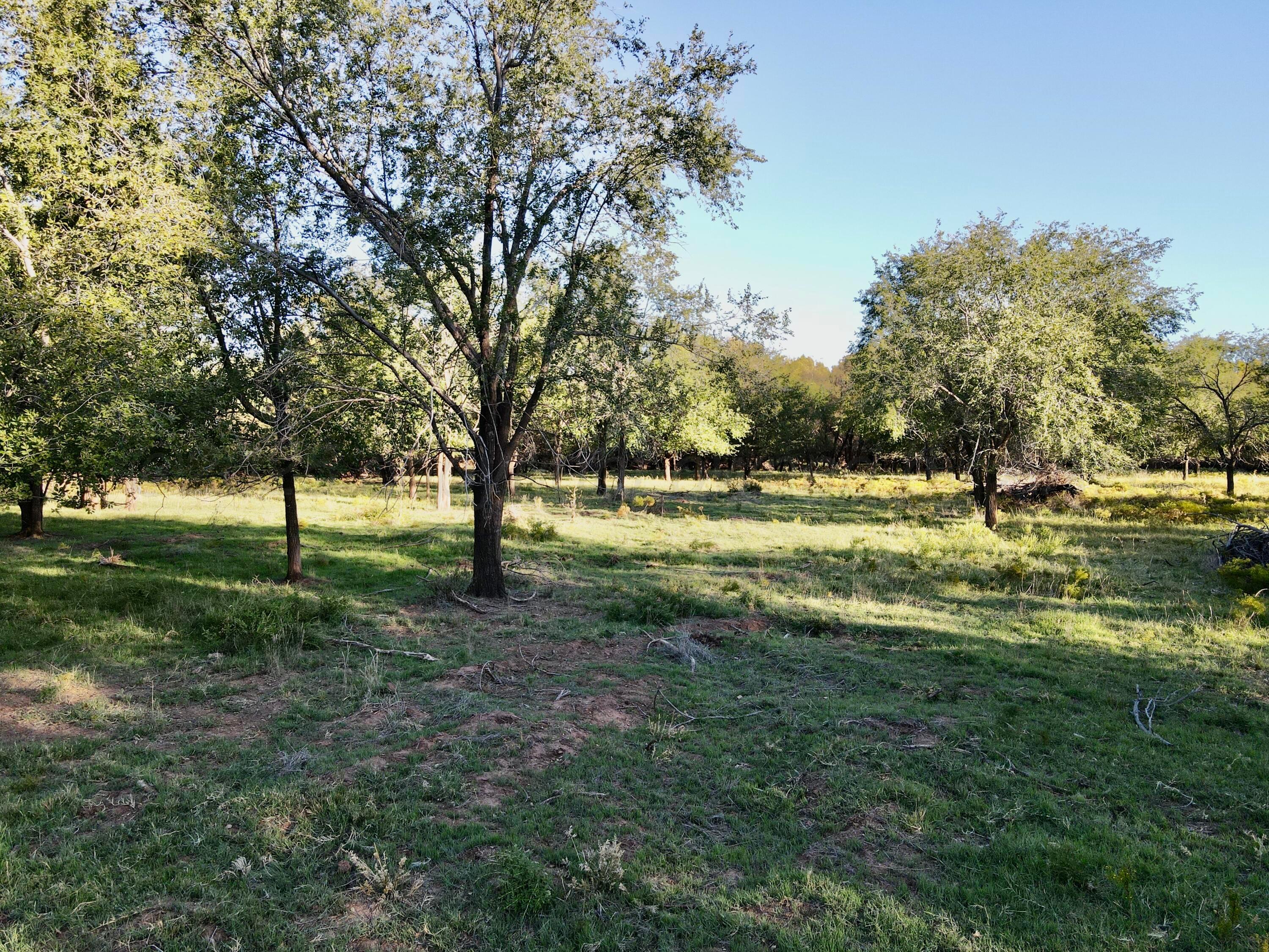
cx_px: 634
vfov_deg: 56.8
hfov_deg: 71.6
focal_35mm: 24
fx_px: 880
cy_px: 476
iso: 100
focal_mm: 4.5
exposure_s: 1/160
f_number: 2.8
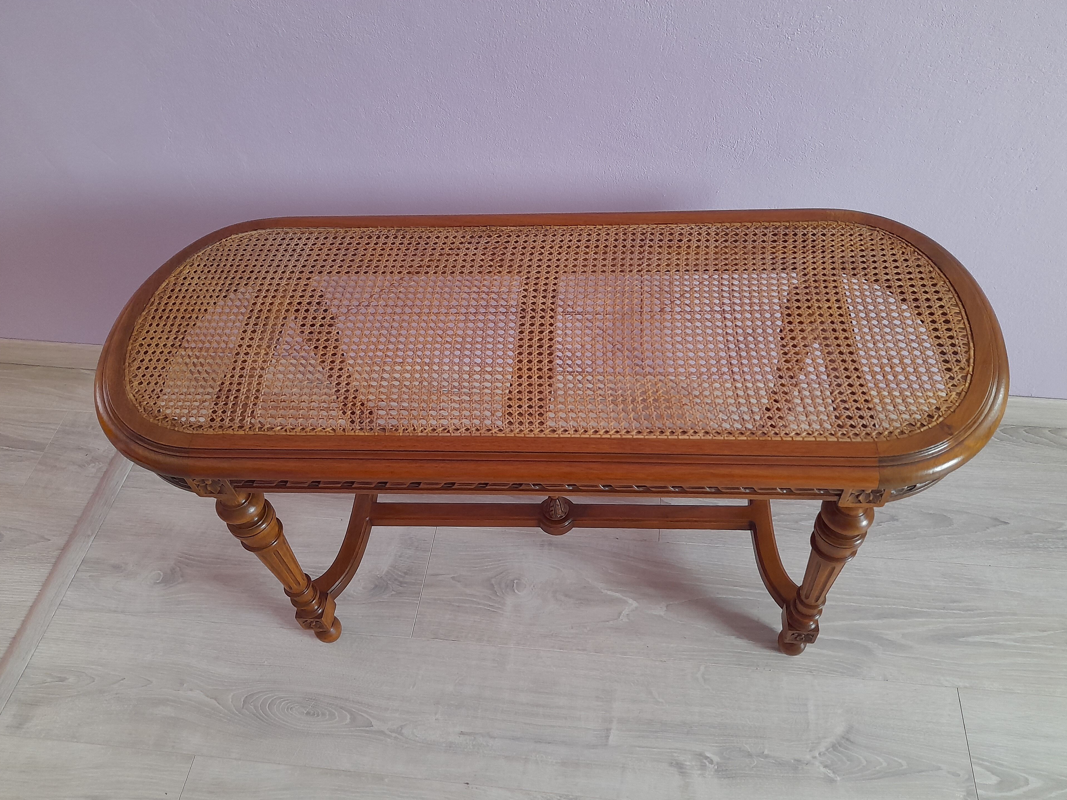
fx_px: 801
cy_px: 408
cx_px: 551
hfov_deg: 67.3
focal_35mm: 26
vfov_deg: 53.1
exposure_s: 1/40
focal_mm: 4.6
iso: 320
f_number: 2
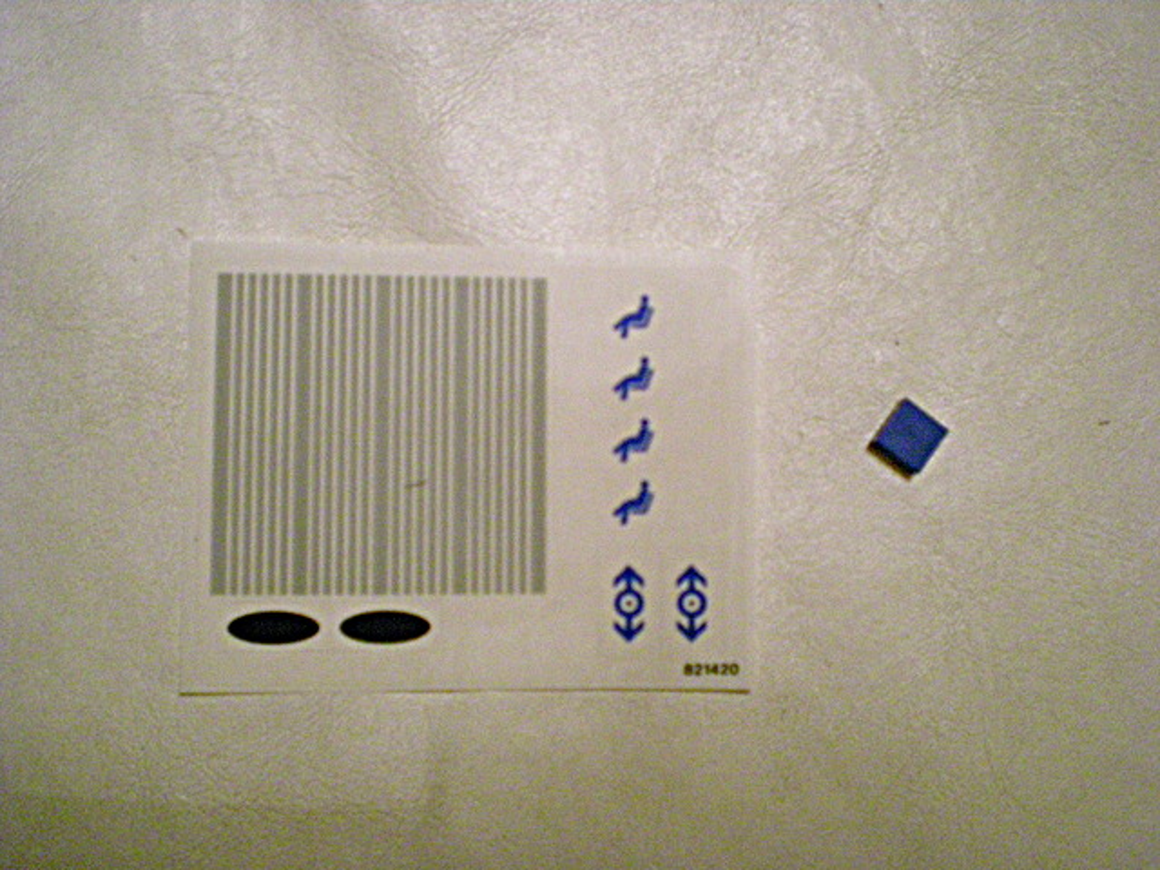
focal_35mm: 38
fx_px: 1273
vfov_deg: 37.7
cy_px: 435
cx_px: 580
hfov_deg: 49.0
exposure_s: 1/75.6
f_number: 3.1
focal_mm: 6.3
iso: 800
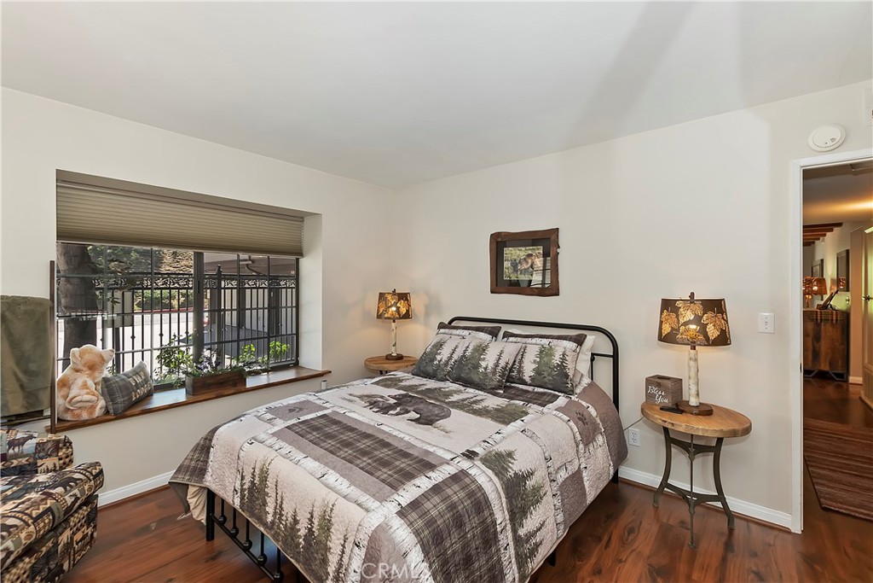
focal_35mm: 15
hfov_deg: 100.4
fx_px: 364
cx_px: 436
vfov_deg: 77.3
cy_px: 292
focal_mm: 10
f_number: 8
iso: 400
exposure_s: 1/30
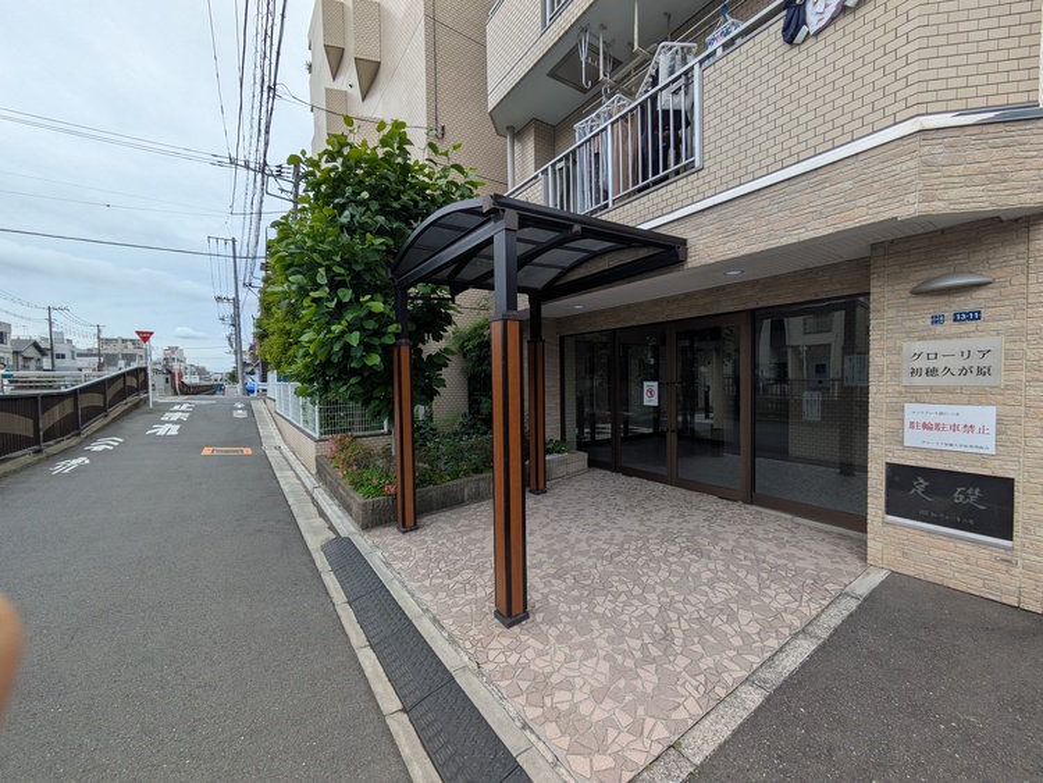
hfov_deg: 102.0
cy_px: 392
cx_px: 522
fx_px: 422
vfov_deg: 85.7
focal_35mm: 14
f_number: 2.2
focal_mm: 1.83
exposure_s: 1/437
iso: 48
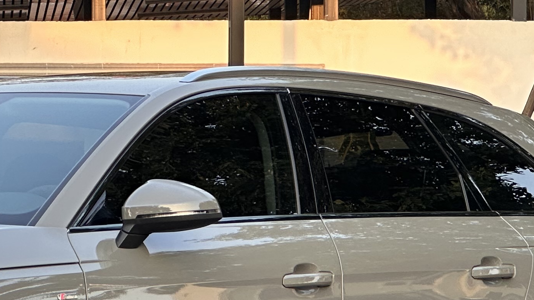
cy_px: 163
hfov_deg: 8.8
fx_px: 3455
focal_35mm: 244
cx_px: -10
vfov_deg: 5.0
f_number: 2.8
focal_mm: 9
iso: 50
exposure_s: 1/99
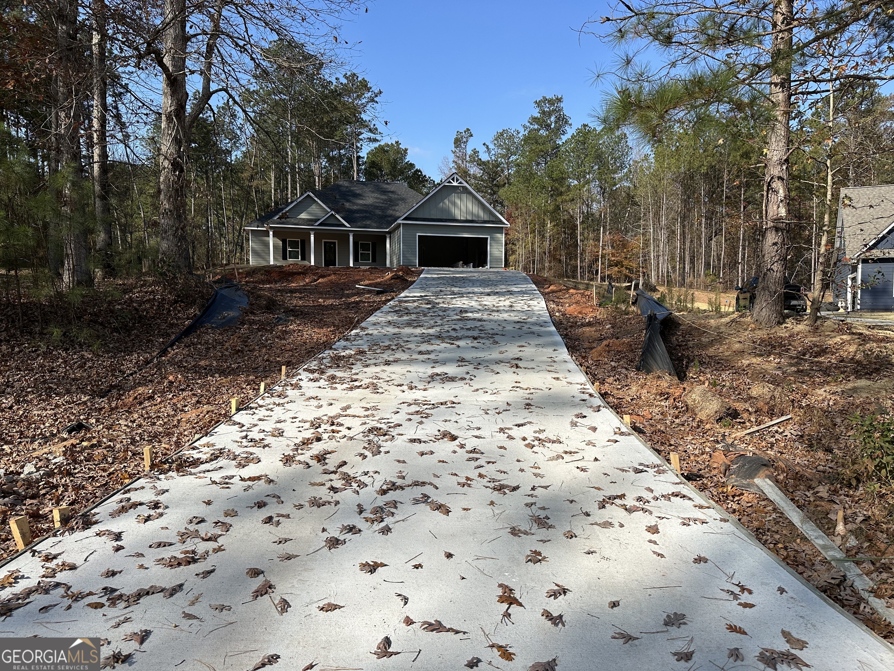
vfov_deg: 56.8
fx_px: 620
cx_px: 447
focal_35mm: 24
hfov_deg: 71.6
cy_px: 336
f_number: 1.78
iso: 80
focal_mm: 6.86
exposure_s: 1/4545
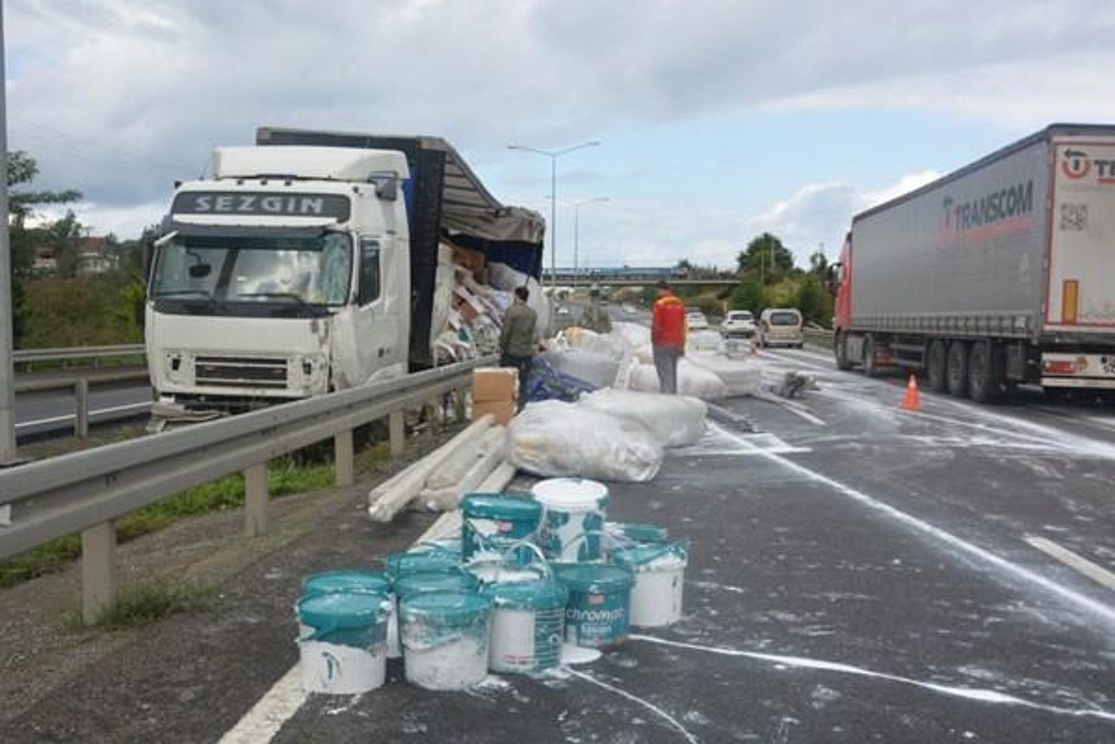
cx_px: 558
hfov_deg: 53.1
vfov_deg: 36.9
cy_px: 372
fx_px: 1115
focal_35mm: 36
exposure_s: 1/250
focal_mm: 24
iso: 160
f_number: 8
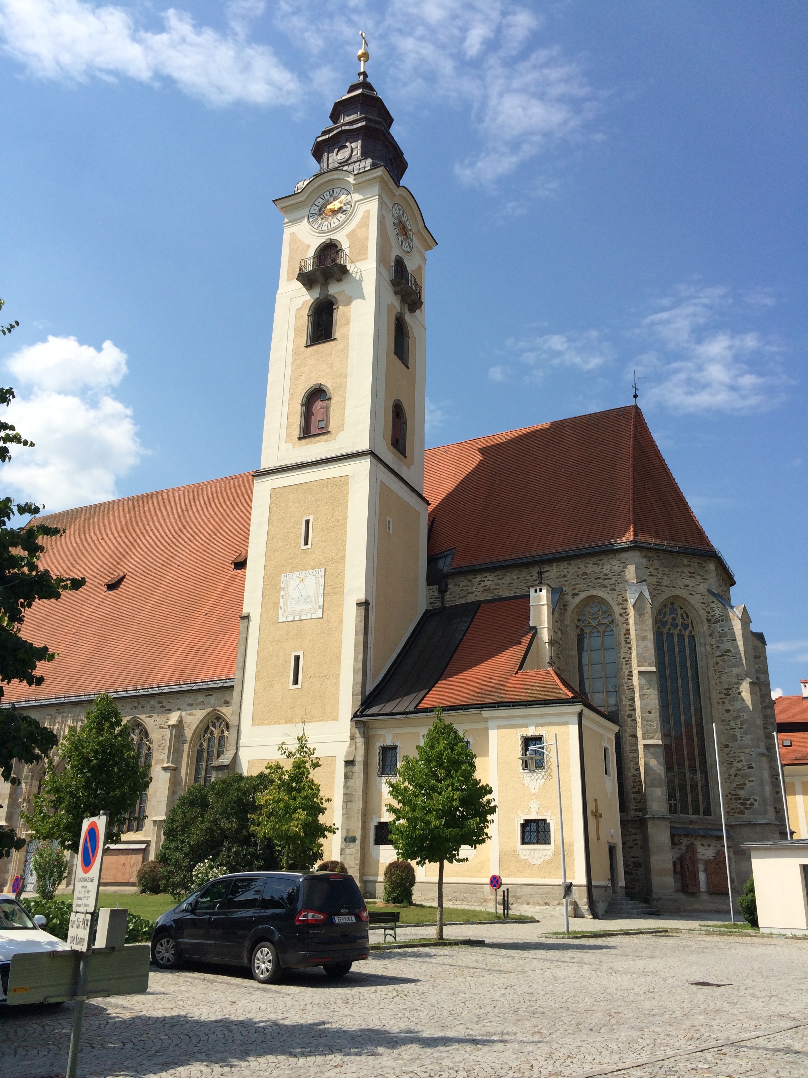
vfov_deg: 60.0
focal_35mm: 30
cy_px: 539
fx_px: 934
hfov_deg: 46.8
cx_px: 404
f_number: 2.2
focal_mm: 4.12
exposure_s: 1/3425
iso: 40
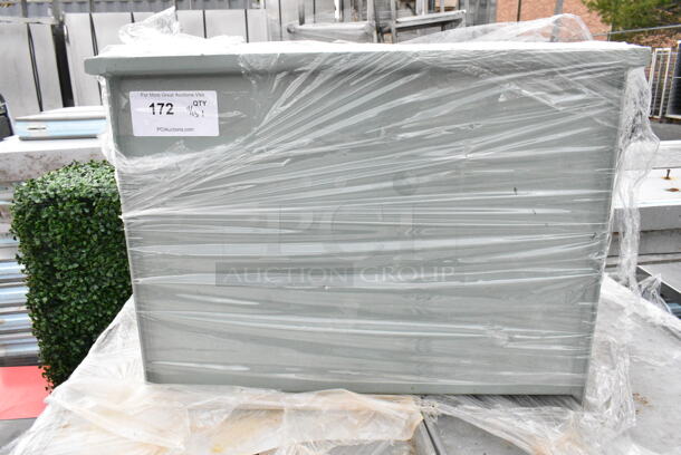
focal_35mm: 27
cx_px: 340
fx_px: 511
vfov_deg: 48.0
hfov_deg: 67.3
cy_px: 228
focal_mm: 18
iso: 6400
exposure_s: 1/640
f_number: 13
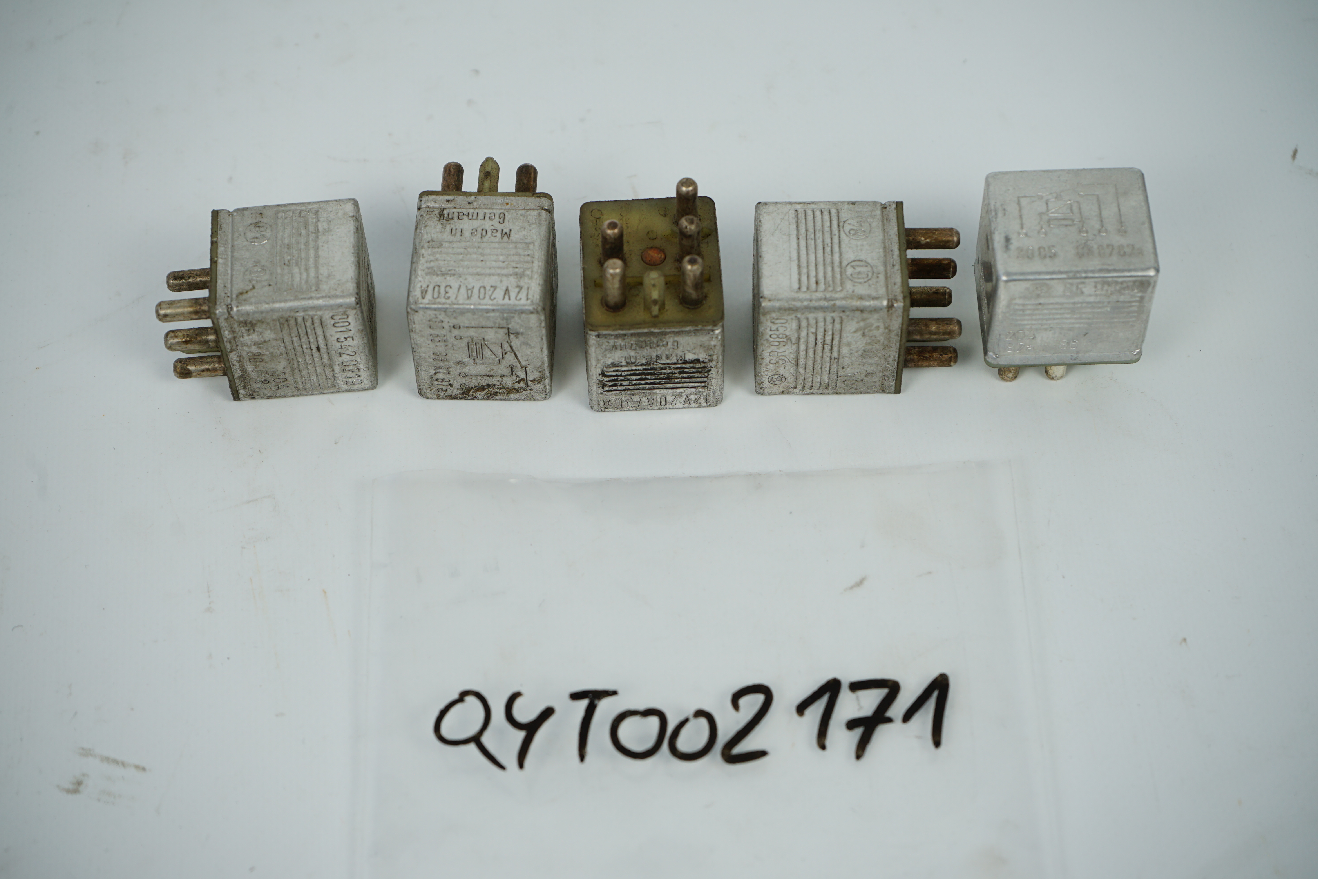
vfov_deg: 19.7
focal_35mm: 69
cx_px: 659
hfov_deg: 29.2
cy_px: 440
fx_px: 2526
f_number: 7.1
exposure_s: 1/200
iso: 200
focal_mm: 69
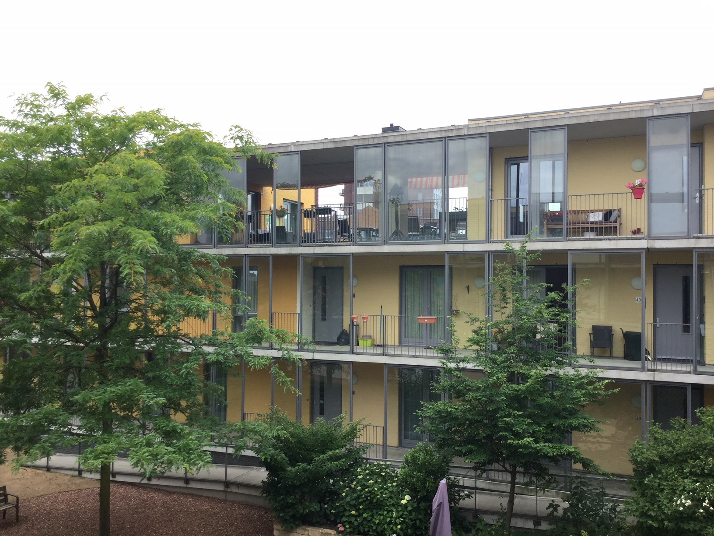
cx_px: 357
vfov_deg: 45.4
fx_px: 639
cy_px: 268
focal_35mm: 31
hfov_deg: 58.4
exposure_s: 1/240
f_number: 2.4
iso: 25
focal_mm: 3.3
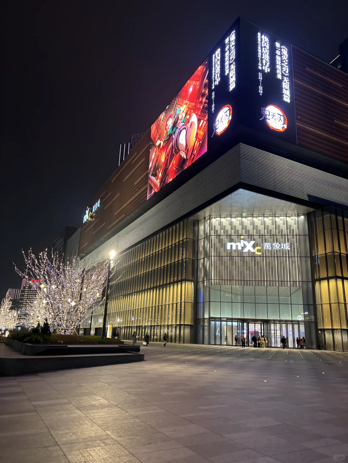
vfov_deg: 67.3
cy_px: 232
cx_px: 174
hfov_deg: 53.1
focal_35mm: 26
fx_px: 349
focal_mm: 5.96
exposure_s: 1/50
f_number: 1.6
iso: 200
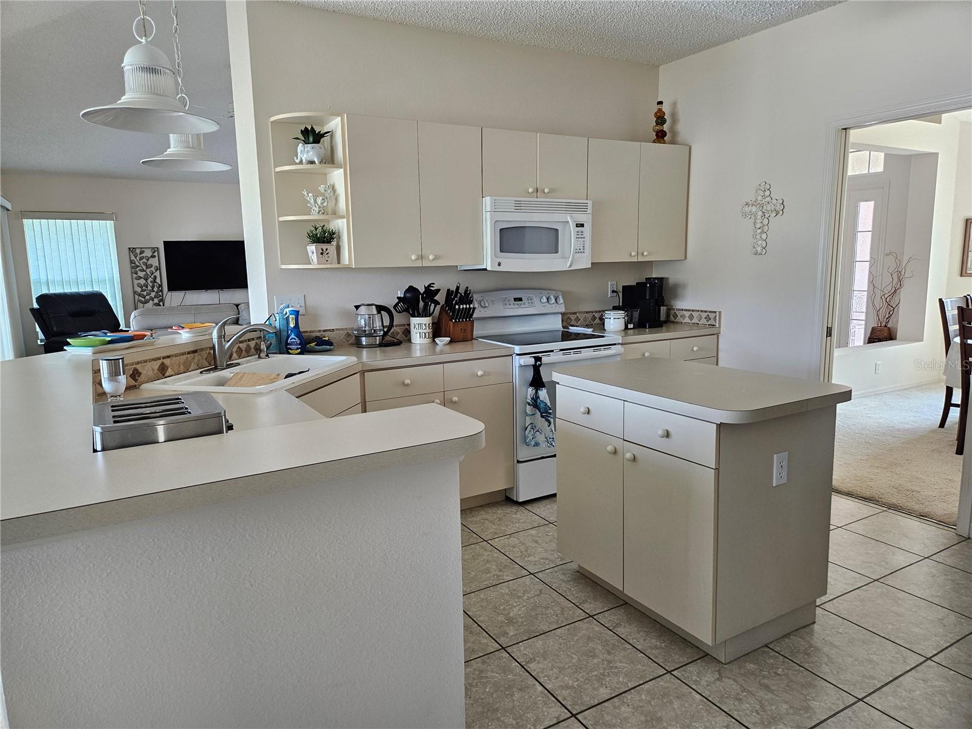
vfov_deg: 58.9
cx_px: 486
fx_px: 646
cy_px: 364
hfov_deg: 73.9
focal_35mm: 23
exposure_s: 1/170
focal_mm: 5.4
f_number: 1.8
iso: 320
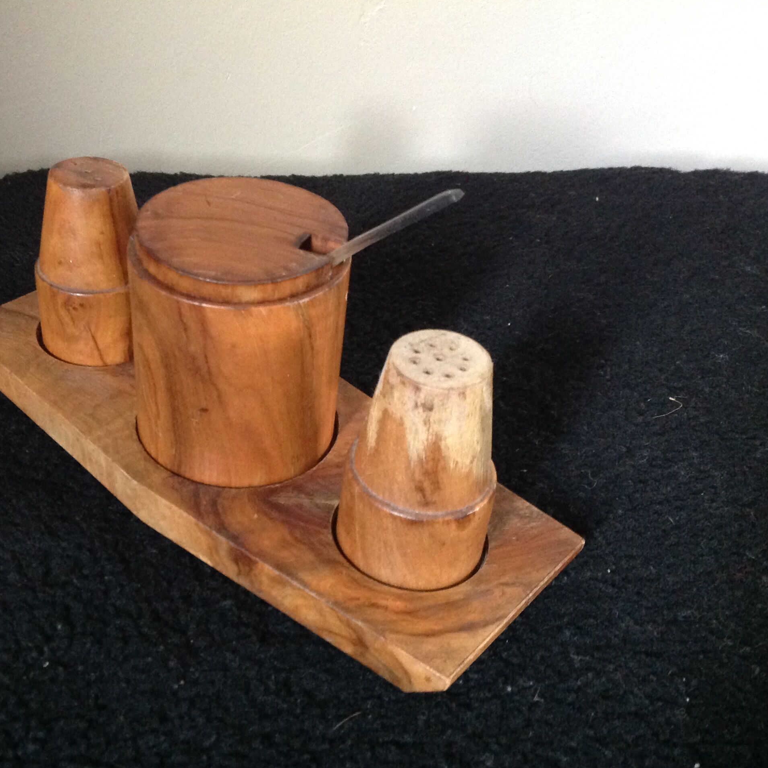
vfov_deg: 40.0
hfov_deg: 39.7
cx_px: 277
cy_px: 386
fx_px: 1054
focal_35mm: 42
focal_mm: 4.28
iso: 500
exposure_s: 1/15
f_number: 2.4
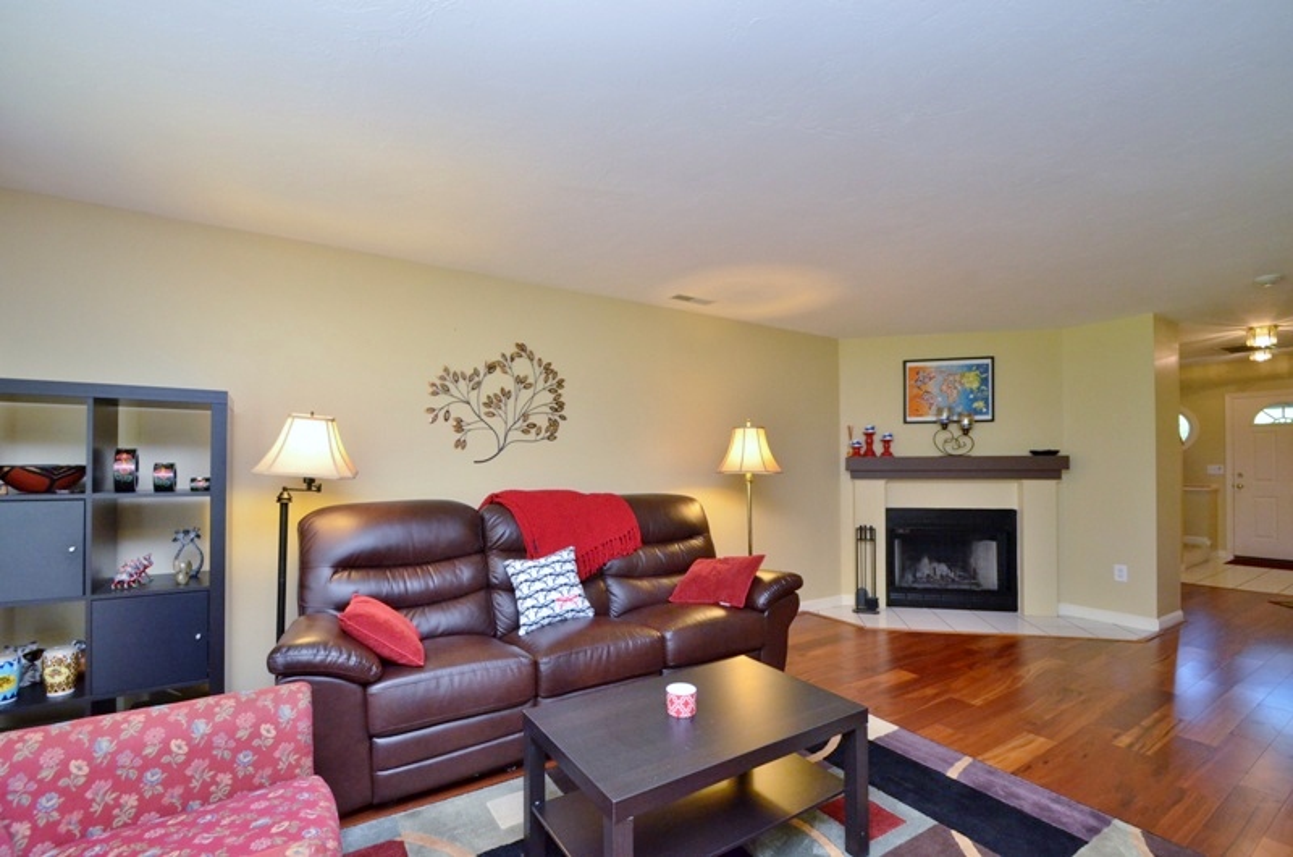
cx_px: 646
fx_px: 538
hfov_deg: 100.5
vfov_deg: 77.1
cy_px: 428
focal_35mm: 15
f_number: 8
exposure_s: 1/60
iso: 1600
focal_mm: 10
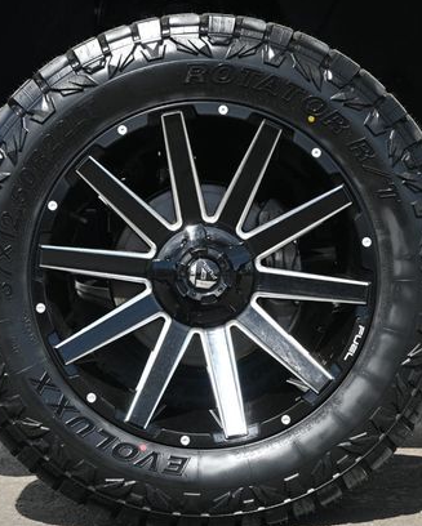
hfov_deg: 20.5
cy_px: 268
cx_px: 208
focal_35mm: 75
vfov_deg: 25.4
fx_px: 1170
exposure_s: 1/250
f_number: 5.6
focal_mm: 34
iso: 200
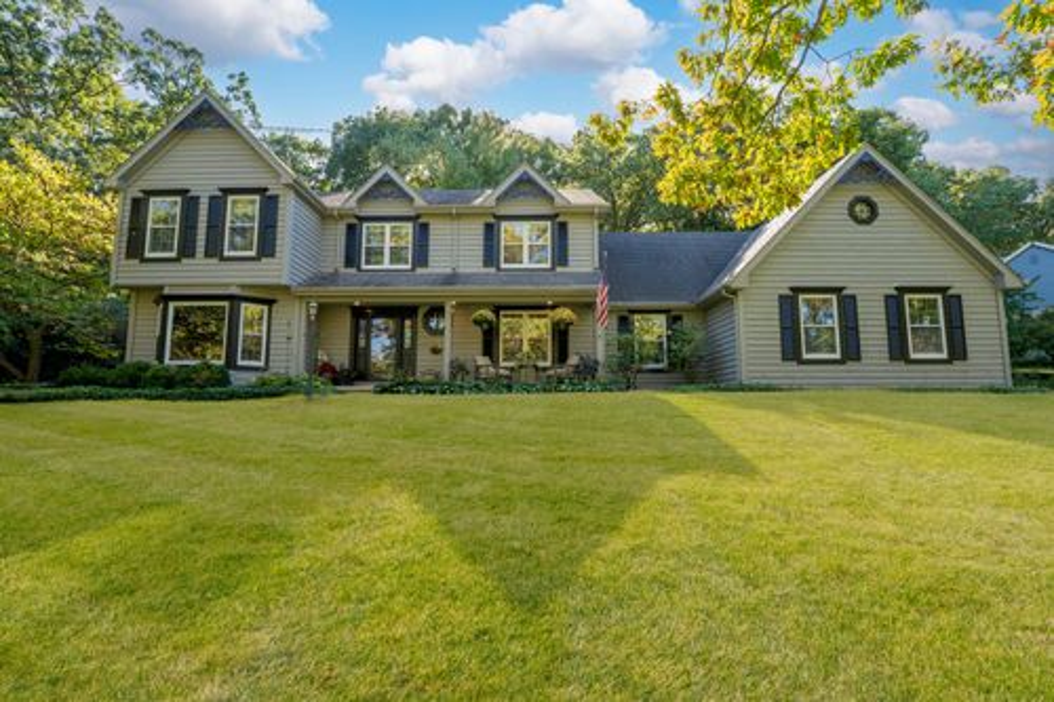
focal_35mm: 16
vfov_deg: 73.4
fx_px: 471
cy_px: 351
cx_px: 527
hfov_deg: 96.4
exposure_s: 1/30
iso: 200
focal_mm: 16.1
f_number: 8
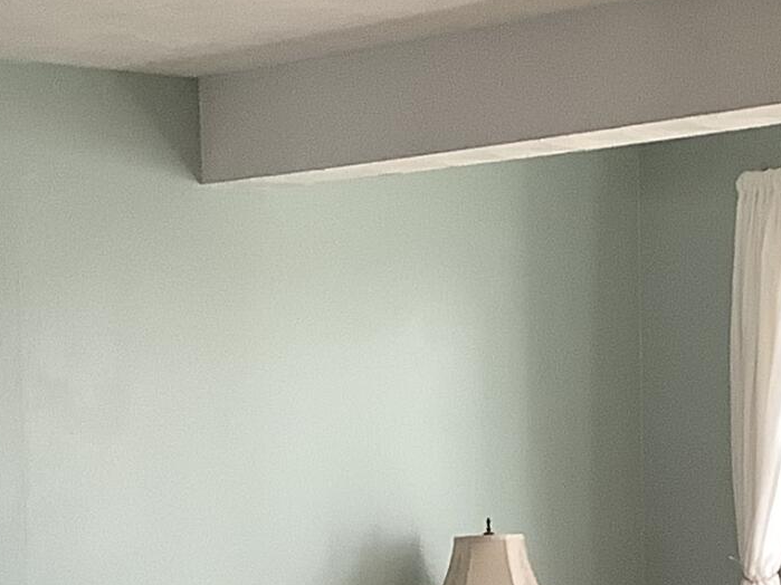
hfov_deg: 14.7
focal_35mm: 133
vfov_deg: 10.9
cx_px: 640
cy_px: 761
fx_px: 3000
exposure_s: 1/60
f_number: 2.4
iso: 160
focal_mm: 3.3
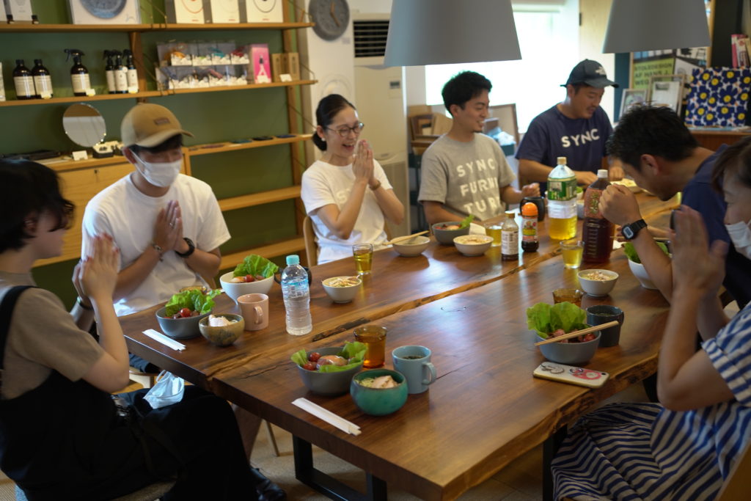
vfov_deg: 37.9
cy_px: 250
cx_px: 376
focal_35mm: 35
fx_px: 730
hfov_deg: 54.4
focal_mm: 35
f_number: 3.2
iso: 250
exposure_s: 1/40
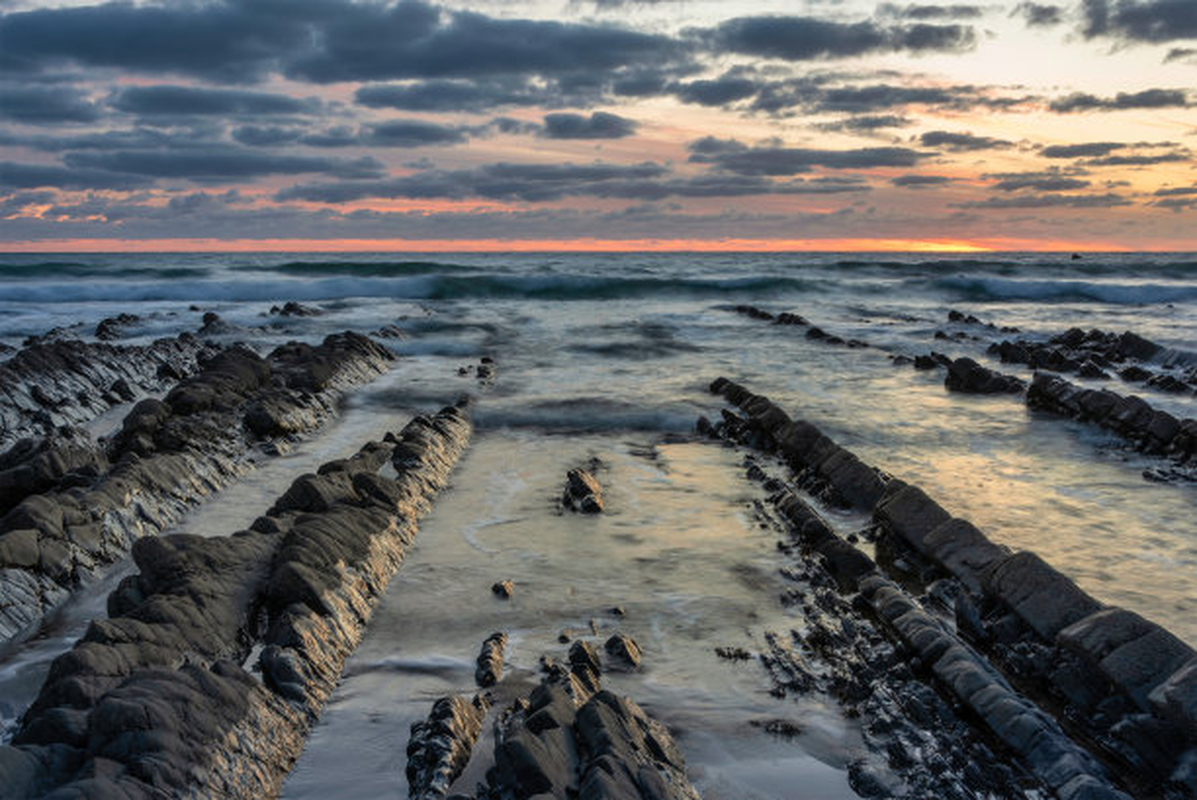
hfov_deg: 48.4
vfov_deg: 33.5
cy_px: 400
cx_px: 598
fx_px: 1331
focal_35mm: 40
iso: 50
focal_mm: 40
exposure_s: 1/1.67
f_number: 16
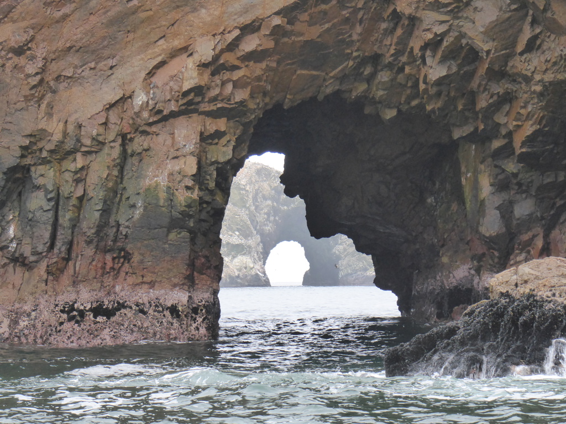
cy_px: 212
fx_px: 2747
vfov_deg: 8.8
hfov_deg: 11.8
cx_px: 283
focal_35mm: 168
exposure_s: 1/100
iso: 400
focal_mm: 27.1
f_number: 5.4
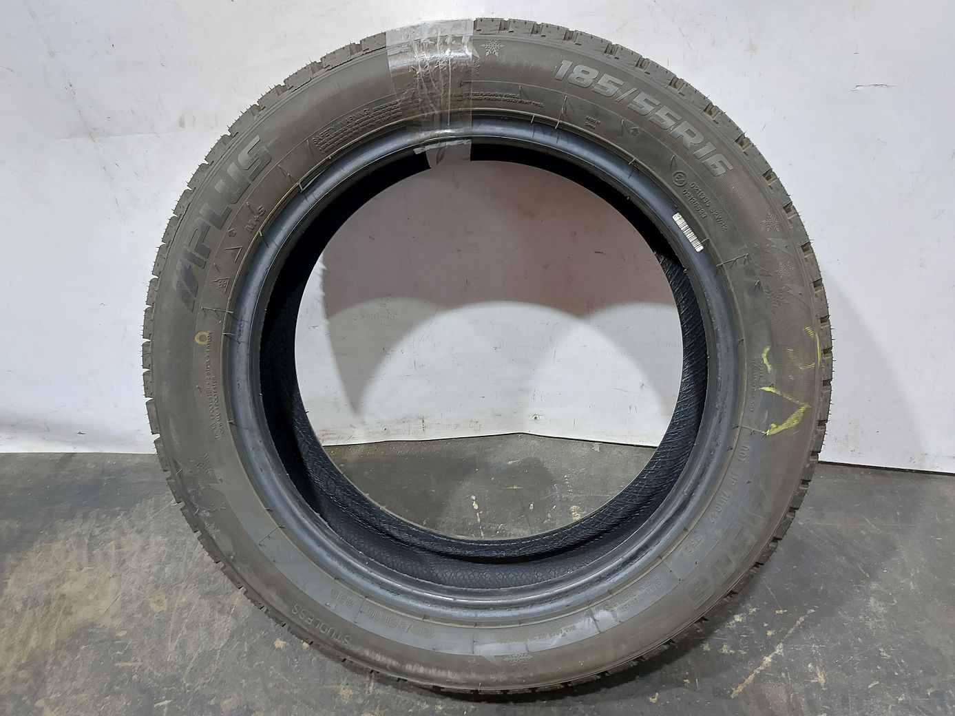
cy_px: 358
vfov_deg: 56.8
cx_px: 478
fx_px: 662
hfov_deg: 71.6
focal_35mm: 24
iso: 250
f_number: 1.8
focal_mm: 5.23
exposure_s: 1/33
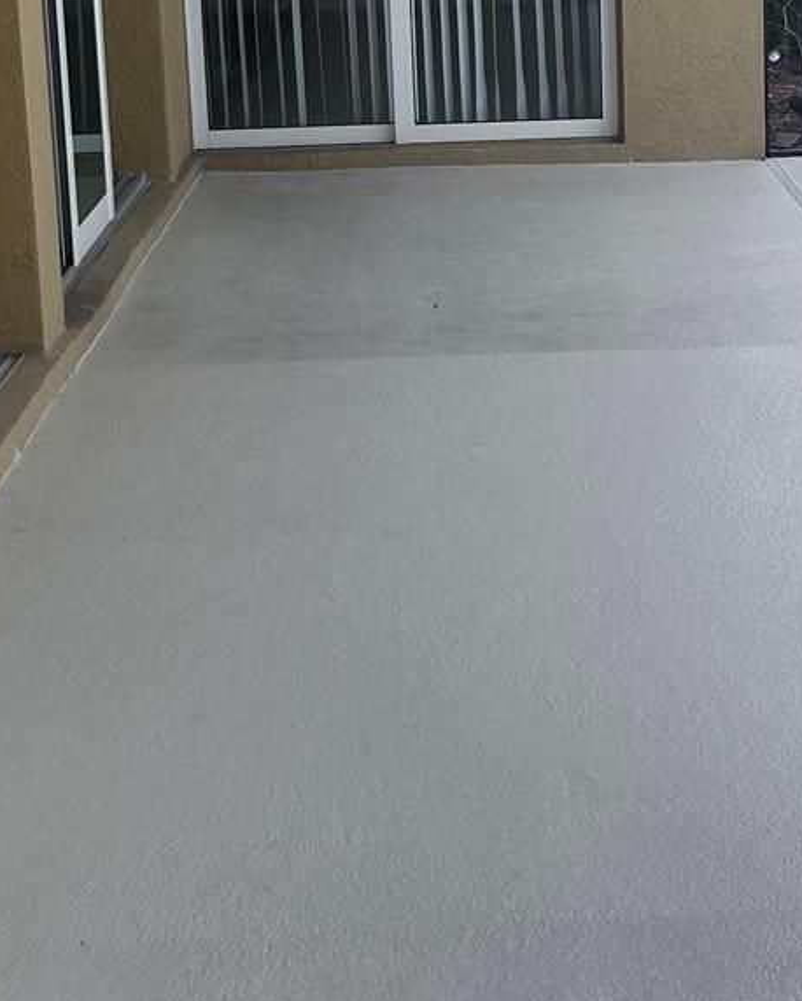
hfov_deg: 21.4
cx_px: 599
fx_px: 2105
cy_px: 126
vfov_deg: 26.0
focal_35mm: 71
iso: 50
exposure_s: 1/418
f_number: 1.6
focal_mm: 5.1
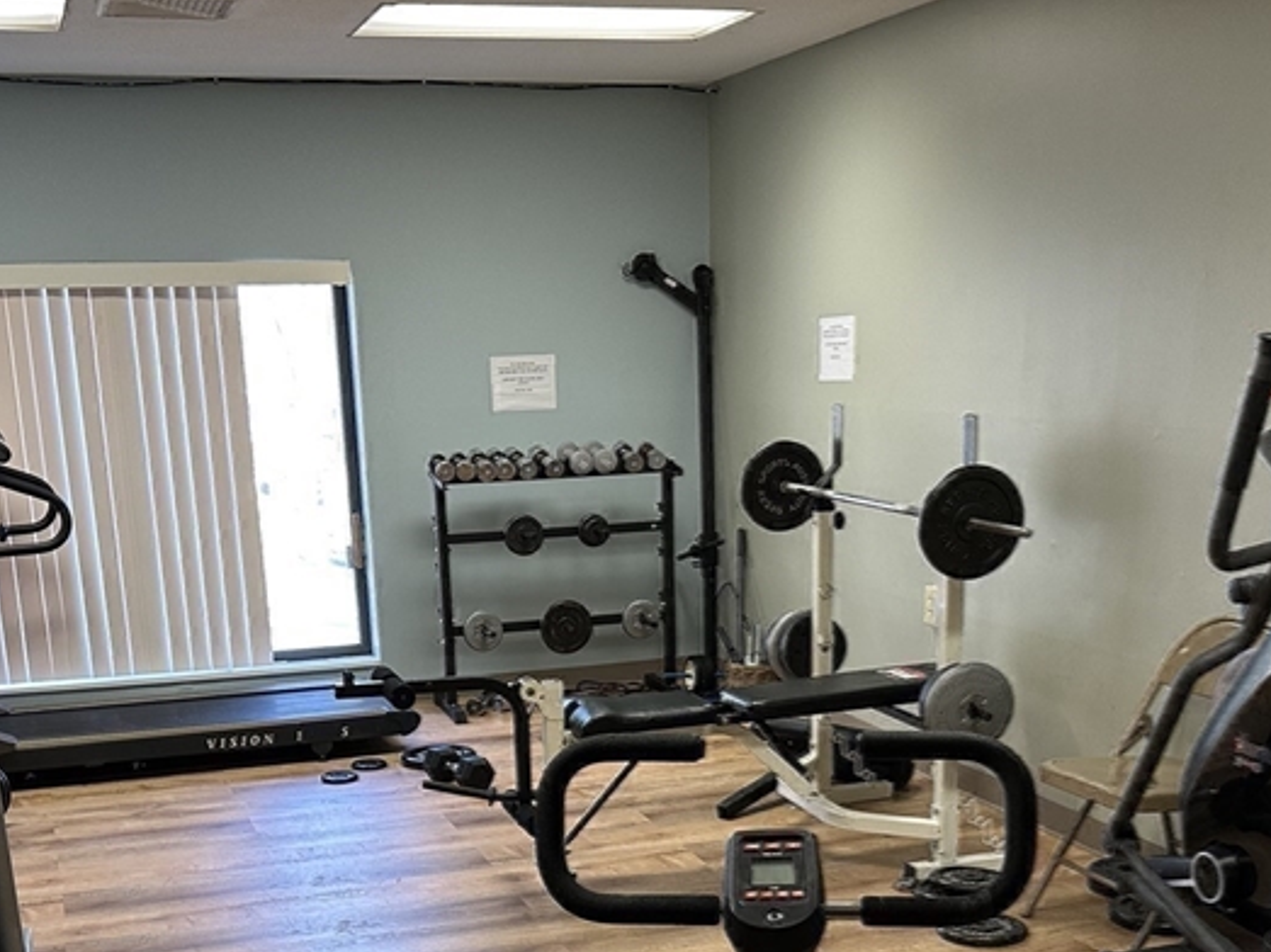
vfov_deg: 29.6
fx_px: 1725
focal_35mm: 47
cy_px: 850
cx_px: 578
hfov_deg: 40.4
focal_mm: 6.86
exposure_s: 1/60
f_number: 1.78
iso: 160
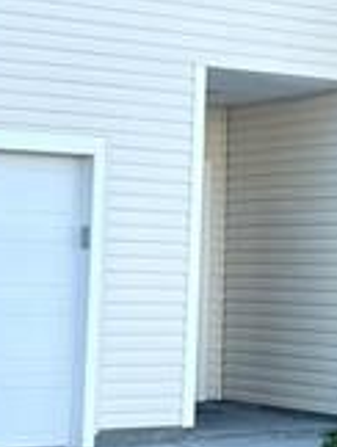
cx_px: 359
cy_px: 166
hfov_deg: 11.9
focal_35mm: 123
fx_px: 1592
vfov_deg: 16.0
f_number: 1.5
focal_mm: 5.7
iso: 50
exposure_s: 1/2045
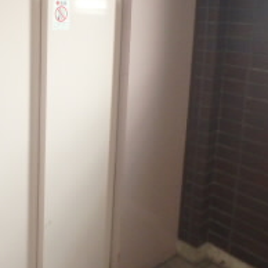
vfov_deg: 38.1
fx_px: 377
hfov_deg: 37.8
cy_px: 64
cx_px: 55
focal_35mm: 43
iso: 800
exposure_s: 1/20
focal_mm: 3.7
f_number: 3.5
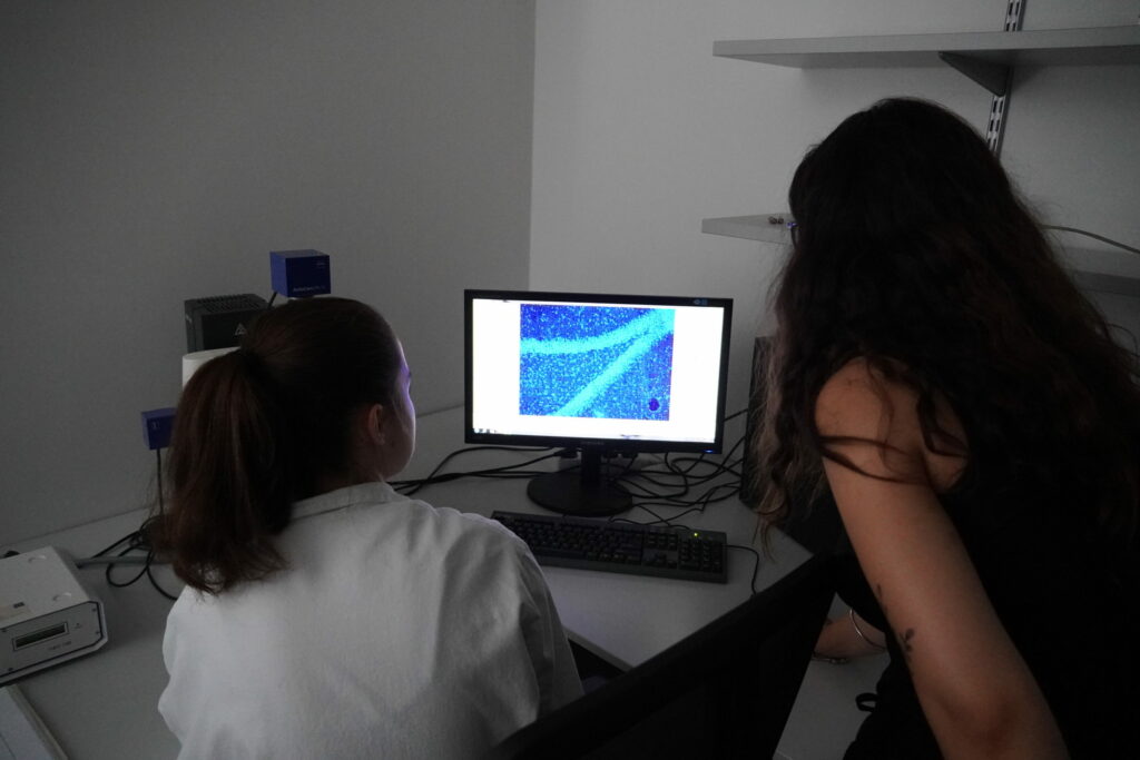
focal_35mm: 27
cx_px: 570
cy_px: 380
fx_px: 855
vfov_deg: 47.9
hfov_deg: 67.4
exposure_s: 1/160
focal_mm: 18
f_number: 3.5
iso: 5000
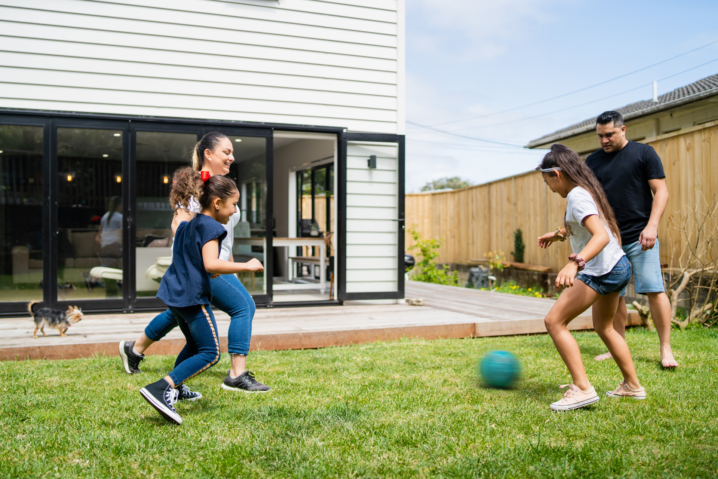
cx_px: 359
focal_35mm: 35
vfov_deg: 37.9
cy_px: 240
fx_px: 698
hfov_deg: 54.4
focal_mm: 35
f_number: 2
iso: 100
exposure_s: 1/3200
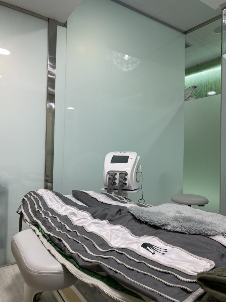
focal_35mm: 26
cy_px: 151
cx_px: 113
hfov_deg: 53.1
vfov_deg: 67.3
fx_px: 226
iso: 125
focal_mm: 4.25
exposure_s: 1/100
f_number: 1.8
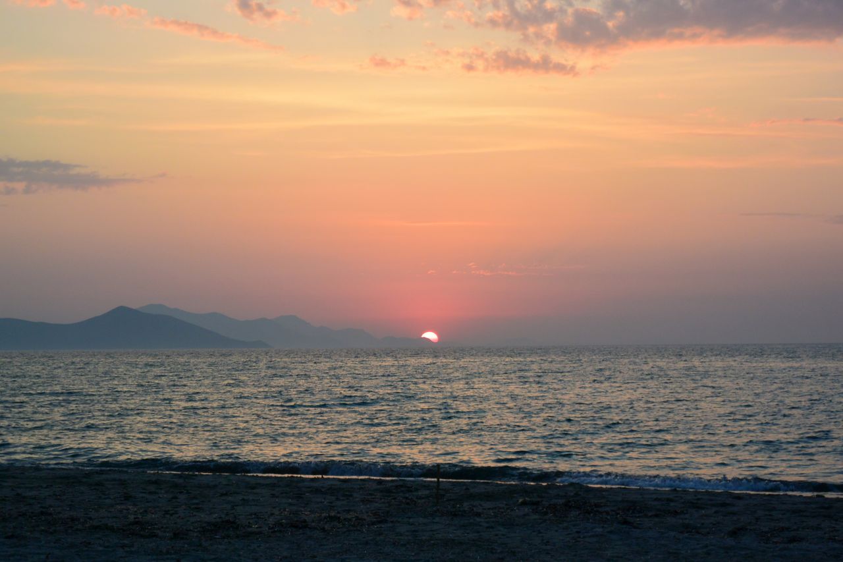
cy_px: 281
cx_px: 422
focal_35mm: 81
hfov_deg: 25.1
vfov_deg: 16.9
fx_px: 1896
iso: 160
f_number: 5.6
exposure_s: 1/125
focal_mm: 30
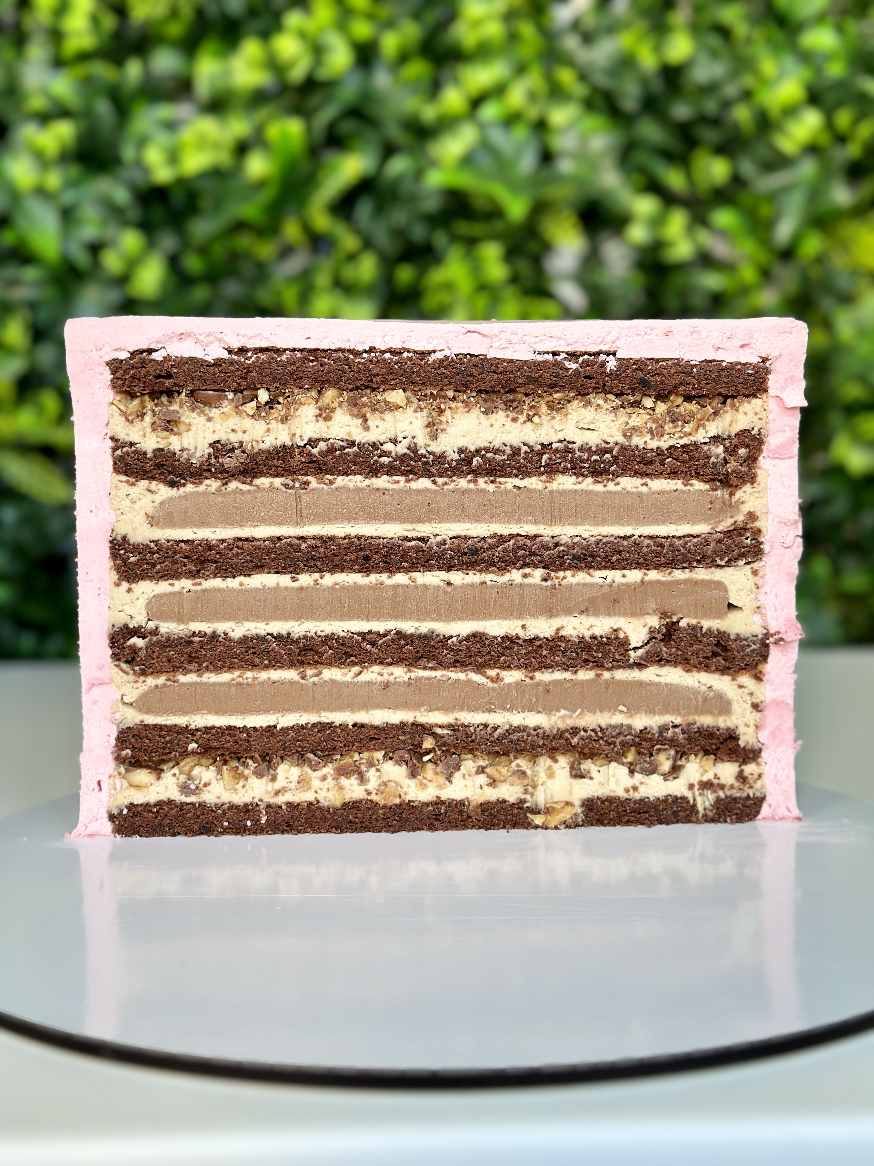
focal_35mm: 48
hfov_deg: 30.3
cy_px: 583
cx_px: 437
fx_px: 1616
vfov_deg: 39.7
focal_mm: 6.86
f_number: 1.78
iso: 125
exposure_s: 1/108
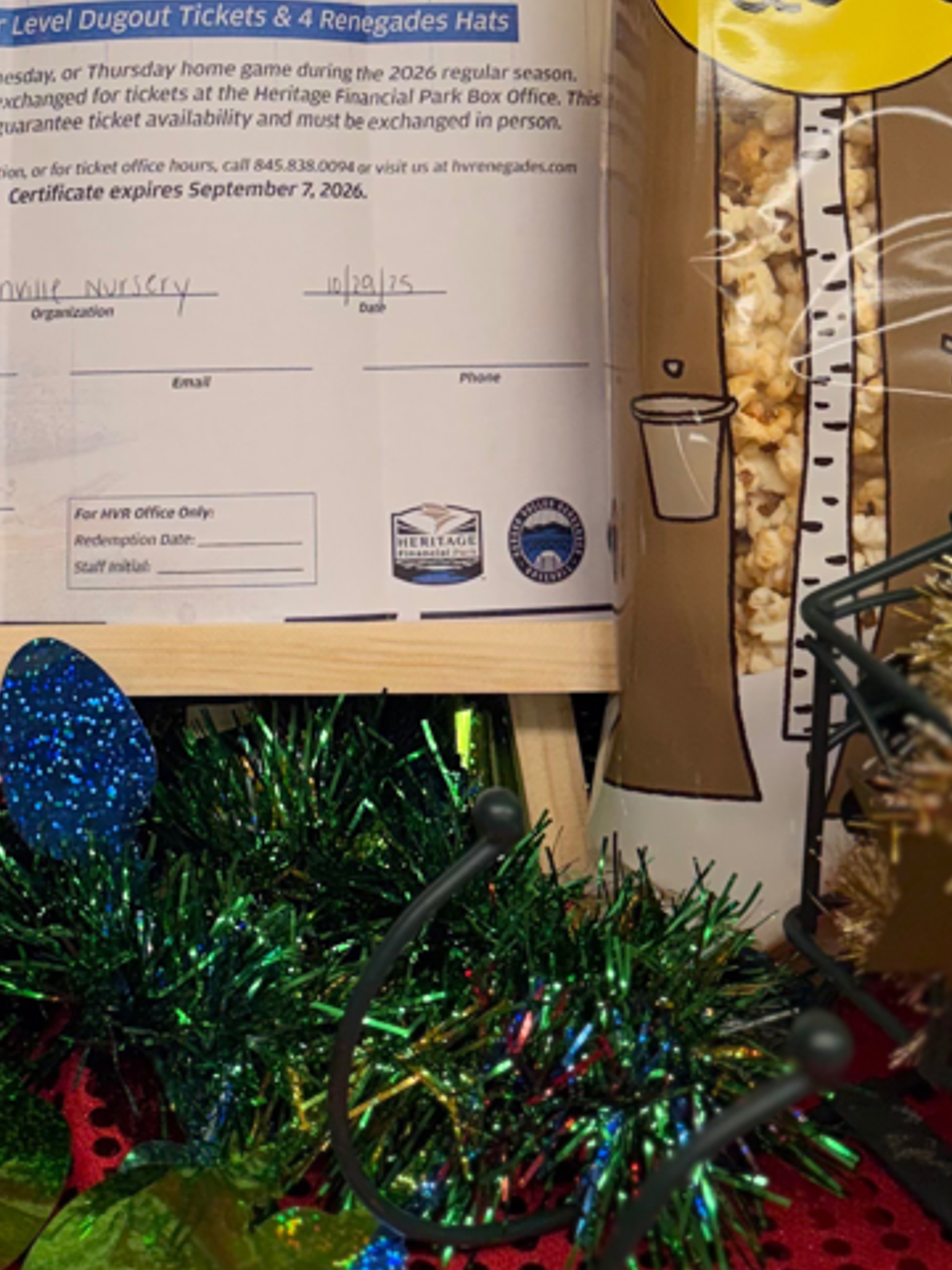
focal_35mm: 65
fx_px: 2383
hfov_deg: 22.3
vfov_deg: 28.3
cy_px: 50
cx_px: 188
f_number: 1.6
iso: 80
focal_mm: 5.96
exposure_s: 1/120
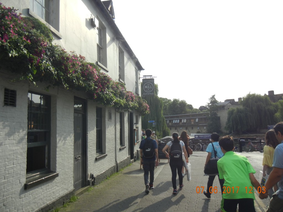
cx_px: 142
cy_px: 106
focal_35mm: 30
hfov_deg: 60.0
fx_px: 245
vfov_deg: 46.8
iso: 160
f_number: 7
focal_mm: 5.4
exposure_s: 1/330
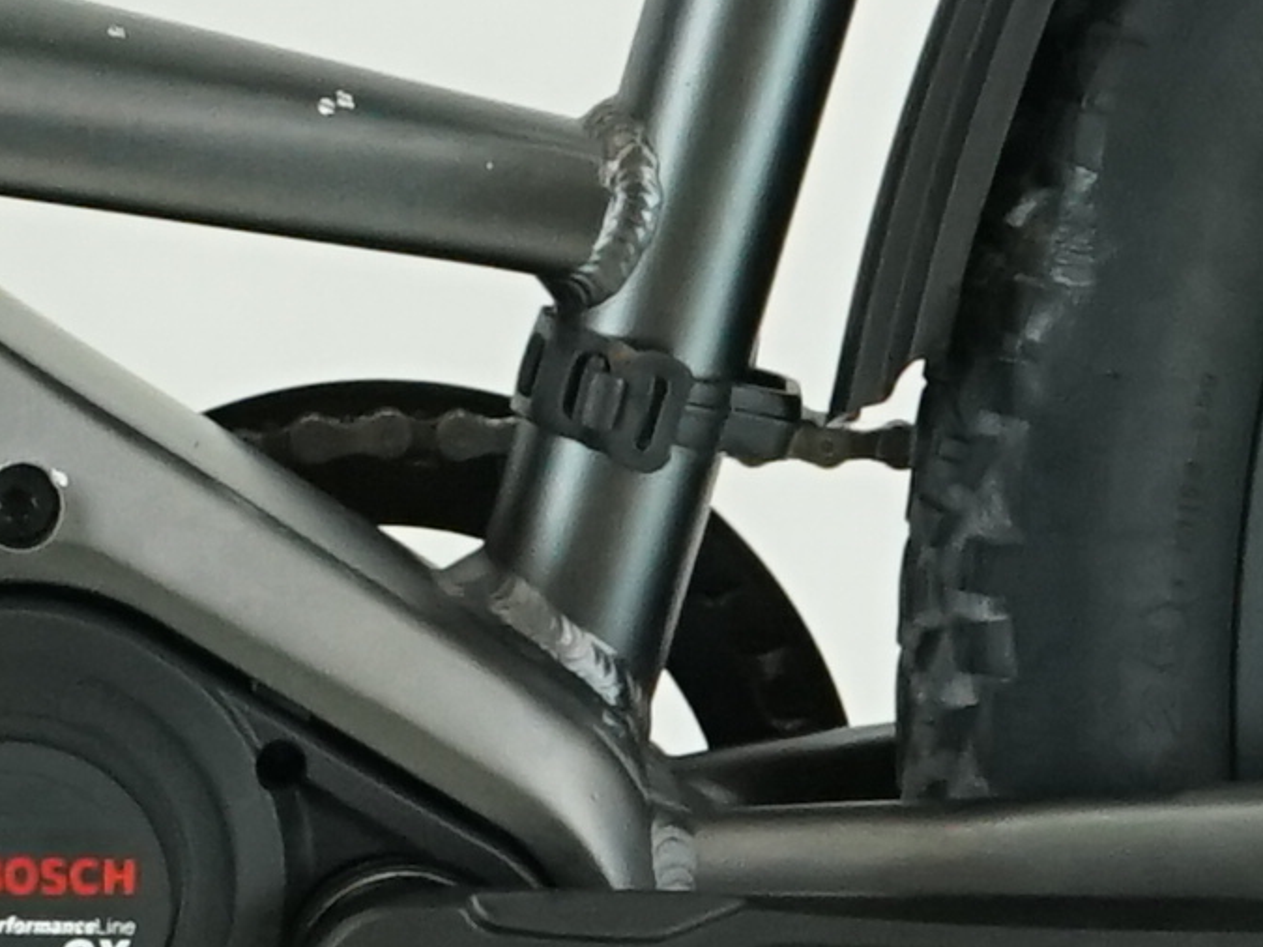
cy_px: -775
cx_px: -387
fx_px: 19334
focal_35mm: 530
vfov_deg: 2.8
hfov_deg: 3.7
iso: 1600
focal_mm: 62
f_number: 5.6
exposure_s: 1/200
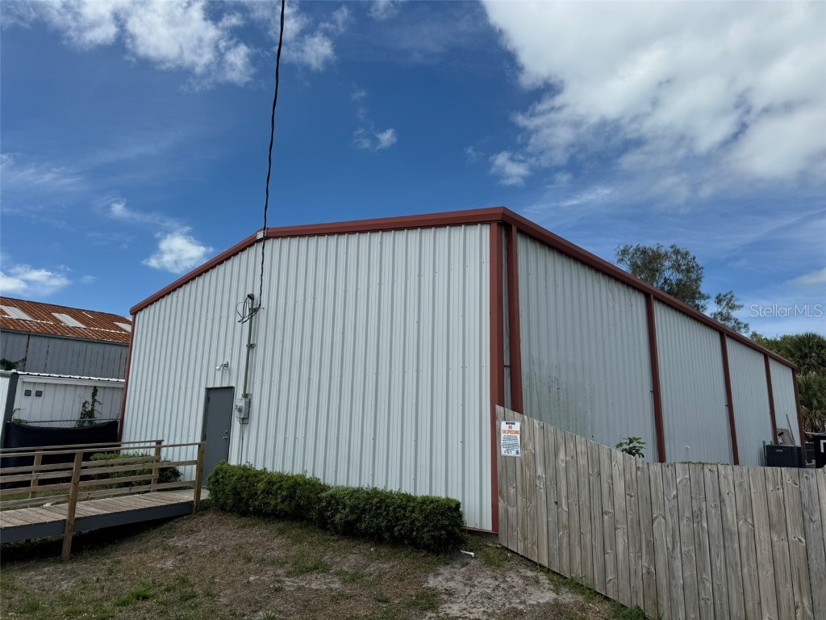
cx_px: 413
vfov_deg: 56.8
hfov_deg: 71.6
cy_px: 310
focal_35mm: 24
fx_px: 573
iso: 80
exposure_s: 1/7937
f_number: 1.78
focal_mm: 6.76
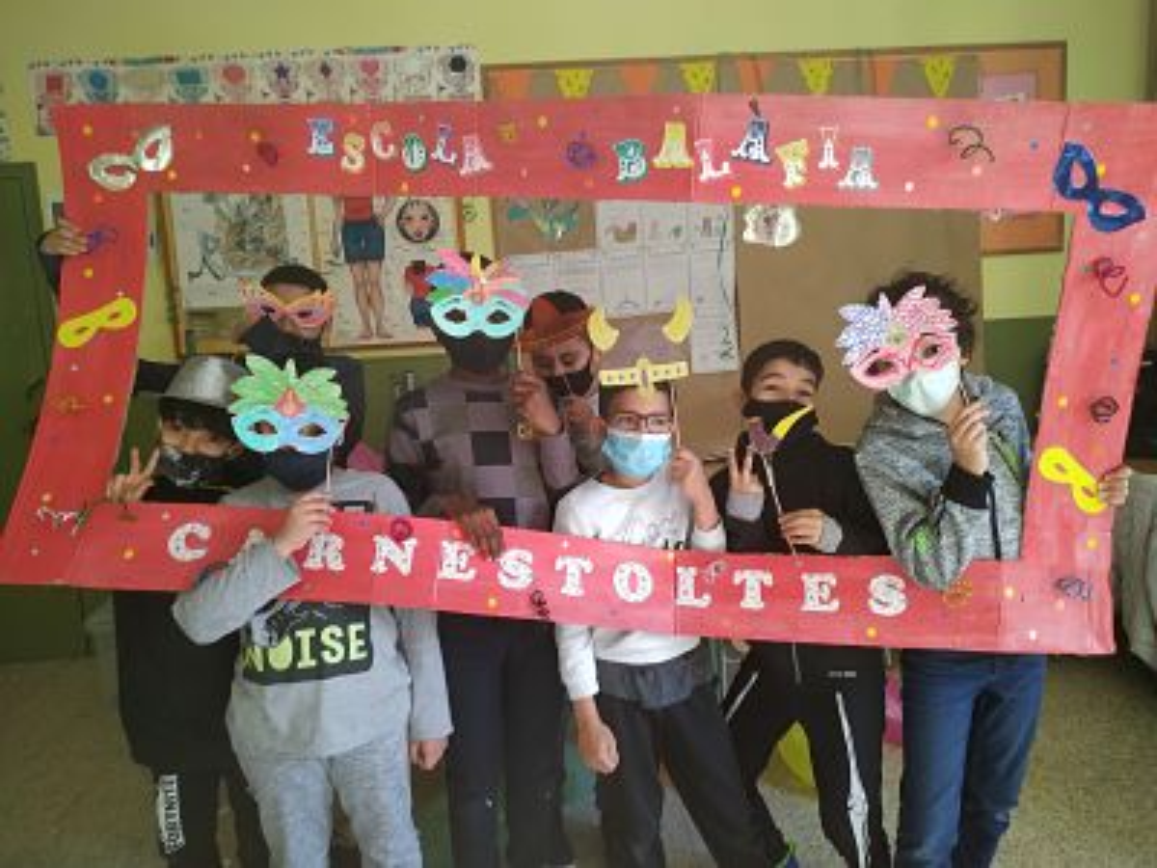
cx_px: 578
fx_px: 802
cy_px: 434
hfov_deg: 71.6
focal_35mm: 24
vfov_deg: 56.8
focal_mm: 3.94
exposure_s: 1/33
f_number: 1.9
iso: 200
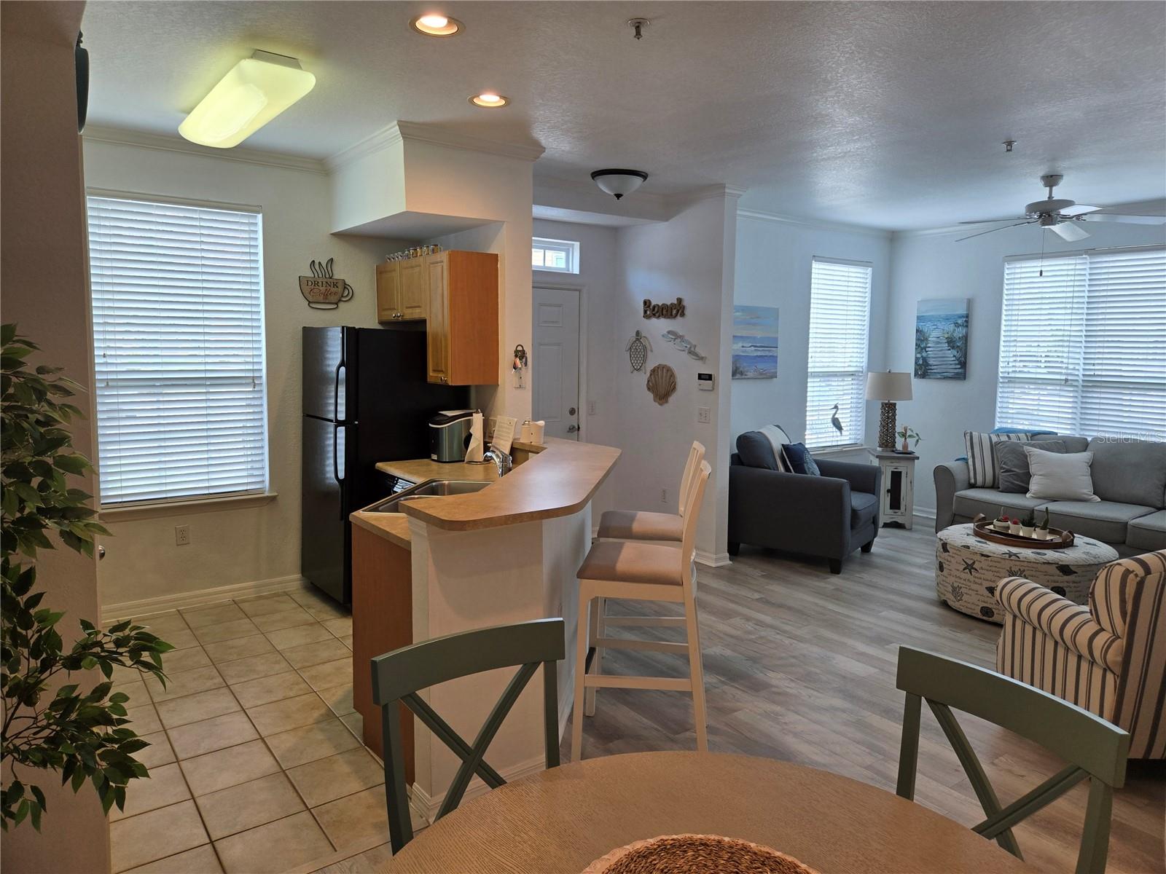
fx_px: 775
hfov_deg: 73.9
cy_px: 437
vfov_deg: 58.9
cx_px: 583
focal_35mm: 23
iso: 80
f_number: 1.8
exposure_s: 1/120
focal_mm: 5.4
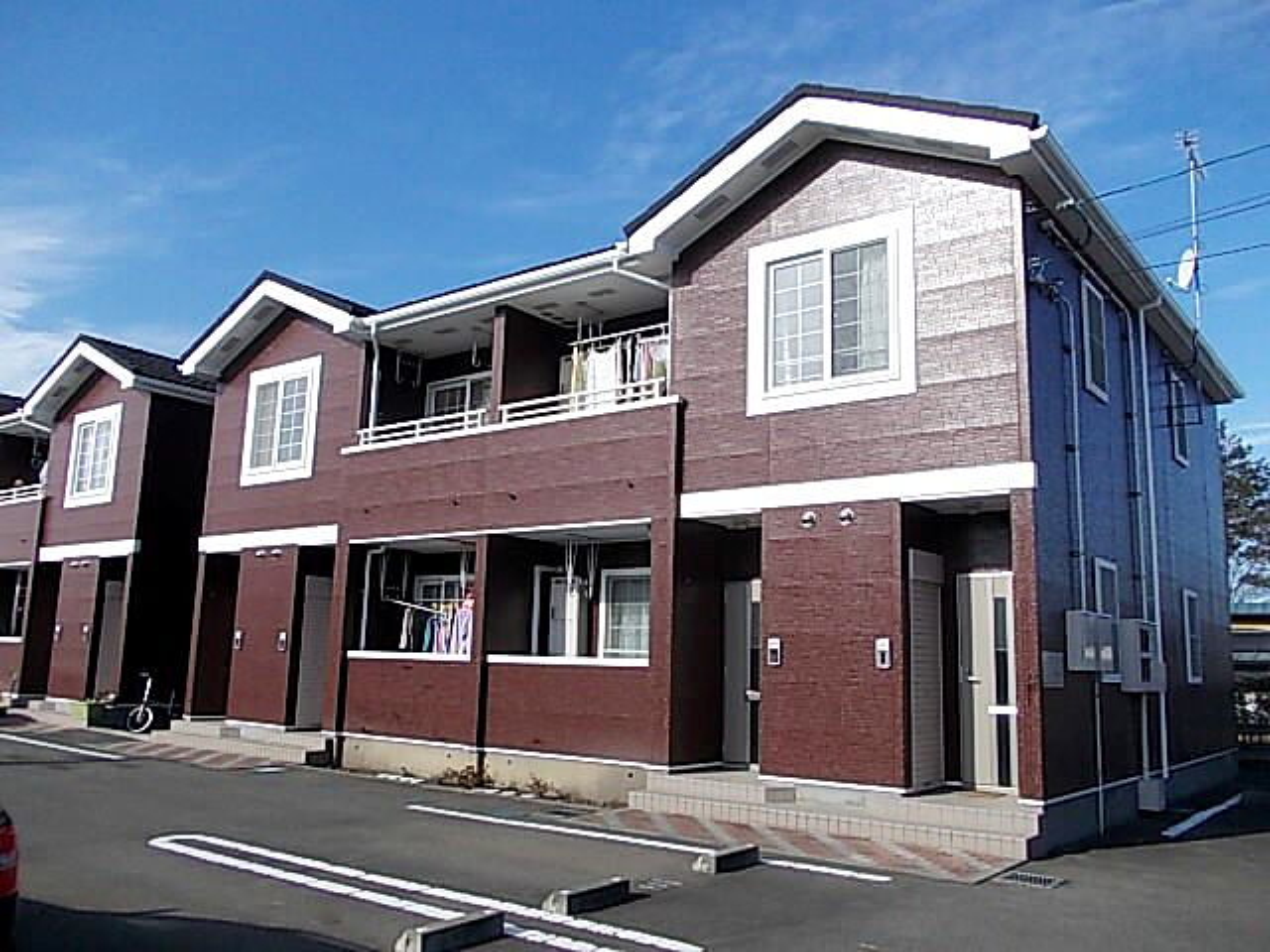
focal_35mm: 28
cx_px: 635
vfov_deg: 49.7
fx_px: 1027
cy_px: 476
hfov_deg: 63.4
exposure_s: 1/400
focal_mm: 4
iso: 80
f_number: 5.4
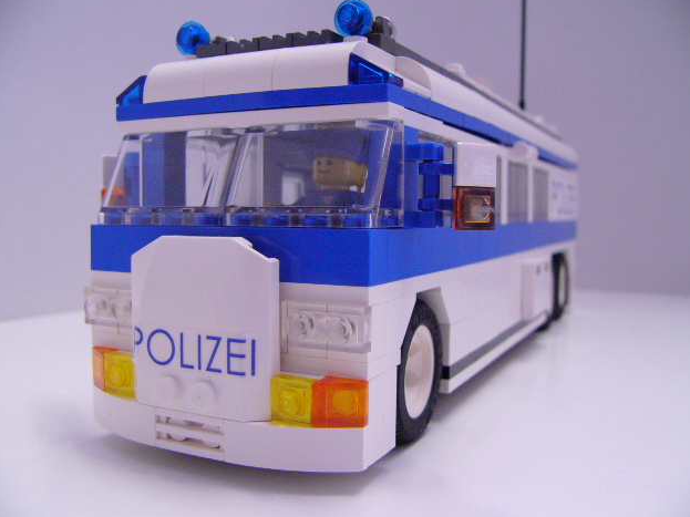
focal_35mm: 37
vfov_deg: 38.7
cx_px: 351
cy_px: 255
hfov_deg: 50.1
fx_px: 737
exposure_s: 1/25
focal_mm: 6
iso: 200
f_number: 2.8
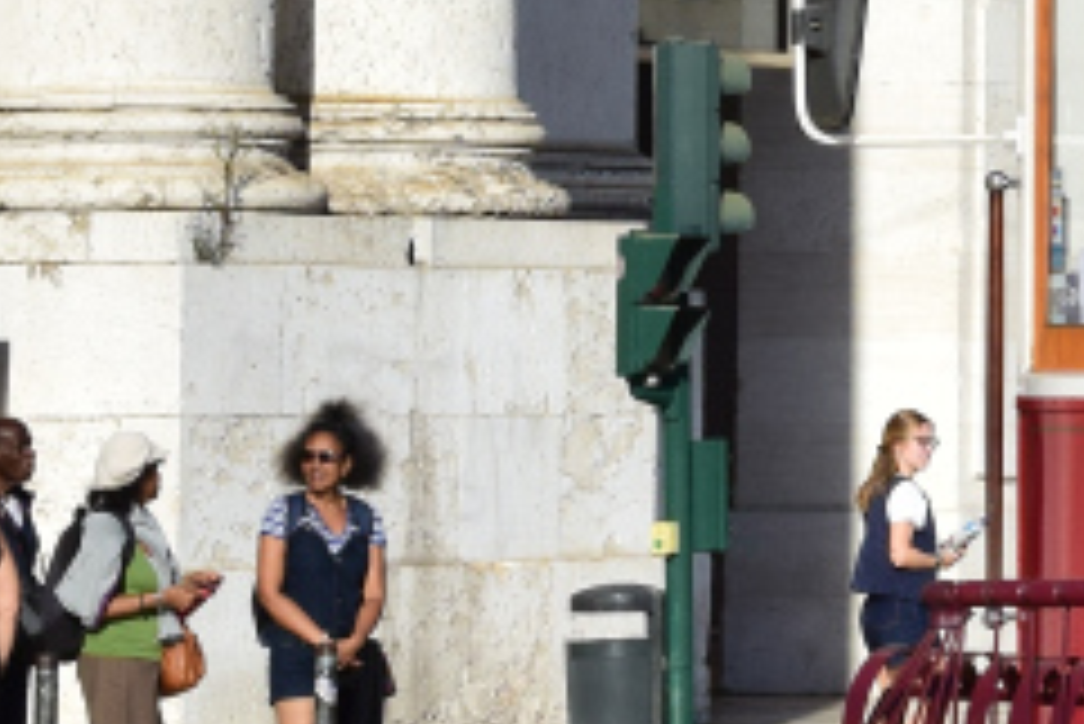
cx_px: 1804
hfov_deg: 5.6
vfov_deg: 3.8
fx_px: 10957
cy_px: -438
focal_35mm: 364
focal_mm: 45
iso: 200
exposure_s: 1/1000
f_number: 6.3
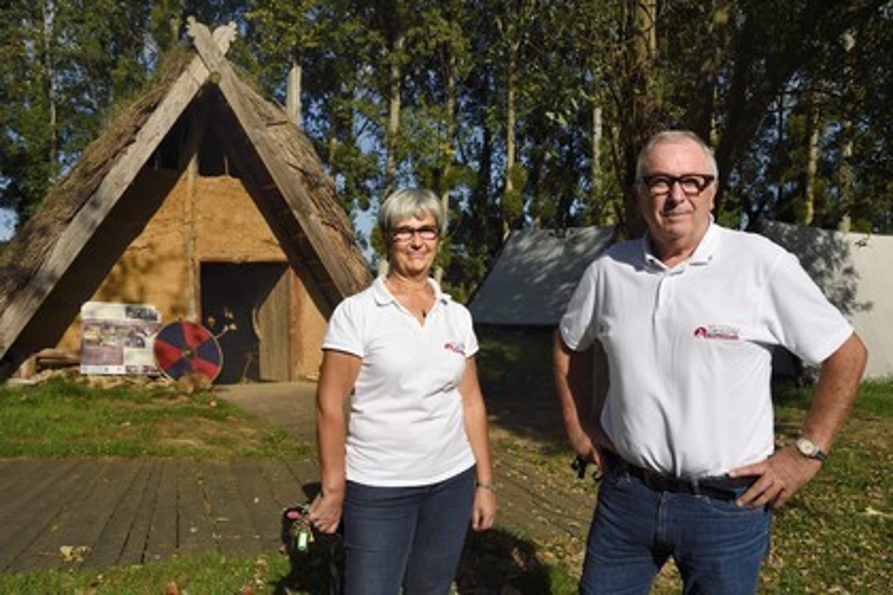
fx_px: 769
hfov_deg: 60.3
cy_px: 298
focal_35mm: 31
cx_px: 446
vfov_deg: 42.3
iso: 200
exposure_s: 1/400
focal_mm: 31
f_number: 14
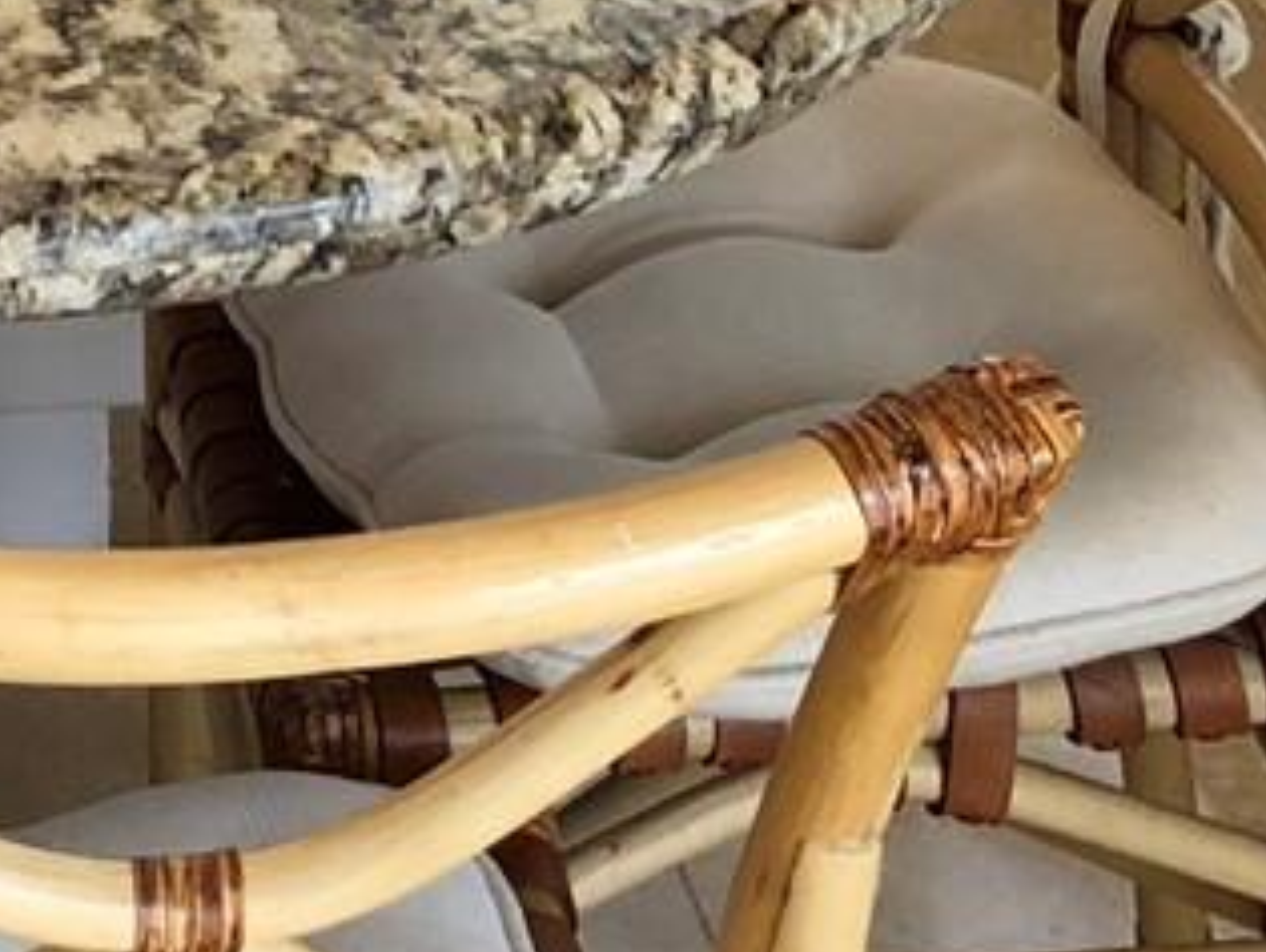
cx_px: -462
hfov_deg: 13.3
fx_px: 5199
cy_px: -1310
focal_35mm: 142
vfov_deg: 9.4
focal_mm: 4
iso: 25
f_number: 1.8
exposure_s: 1/30
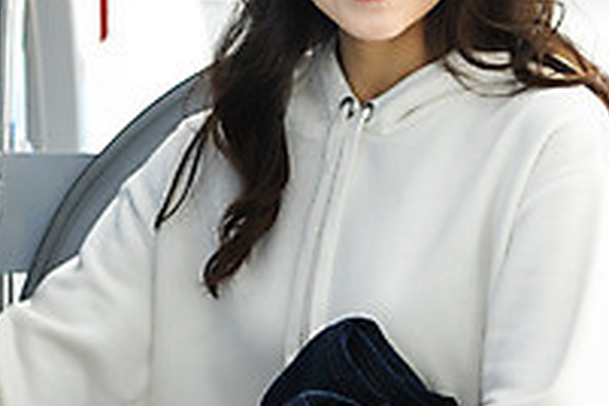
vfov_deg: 7.4
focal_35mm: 185
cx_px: 404
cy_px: 227
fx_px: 3129
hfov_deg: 11.1
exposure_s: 1/200
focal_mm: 62
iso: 500
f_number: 2.8
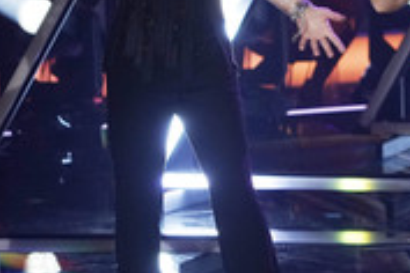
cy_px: 51
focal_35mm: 697
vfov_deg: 2.0
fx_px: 7937
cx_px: 374
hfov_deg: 3.0
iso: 4000
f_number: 5.6
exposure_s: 1/320
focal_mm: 273
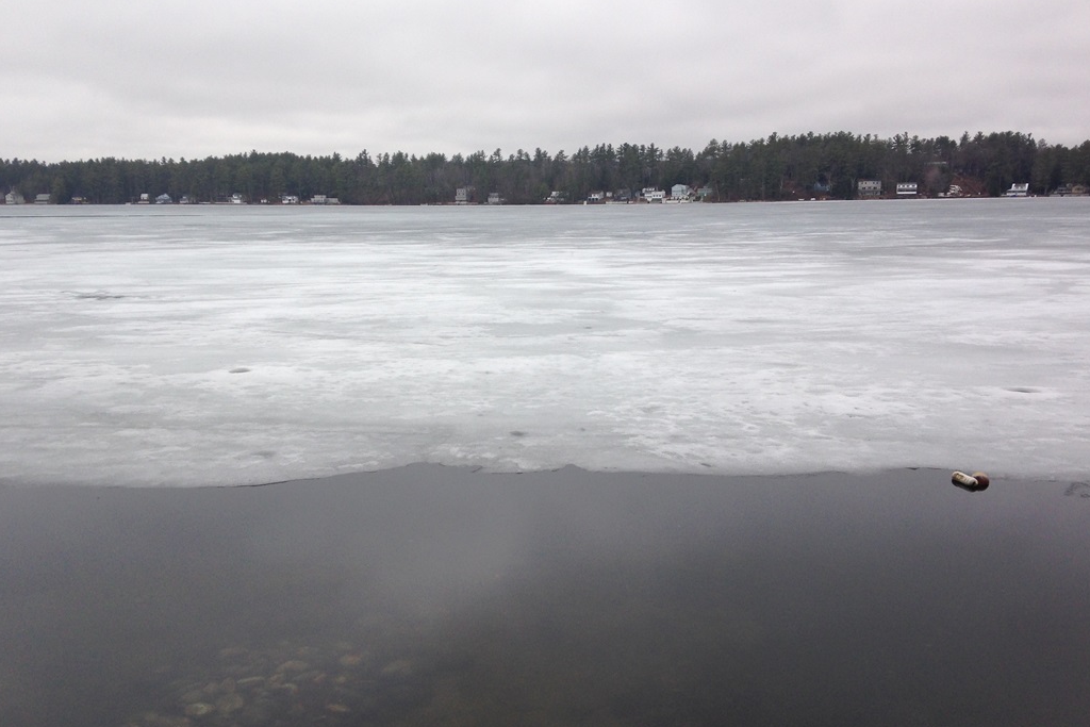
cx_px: 551
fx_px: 1060
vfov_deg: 37.9
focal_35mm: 35
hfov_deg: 54.4
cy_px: 373
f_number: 2.4
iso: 50
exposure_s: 1/246
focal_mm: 4.12
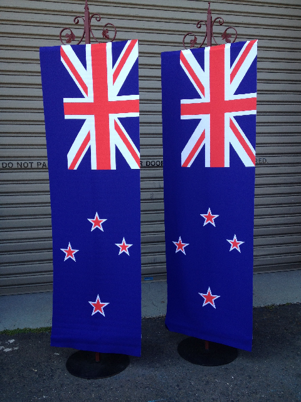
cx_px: 150
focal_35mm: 35
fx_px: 406
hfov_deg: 40.7
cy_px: 201
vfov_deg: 52.6
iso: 50
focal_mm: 4.28
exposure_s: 1/247
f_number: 2.4
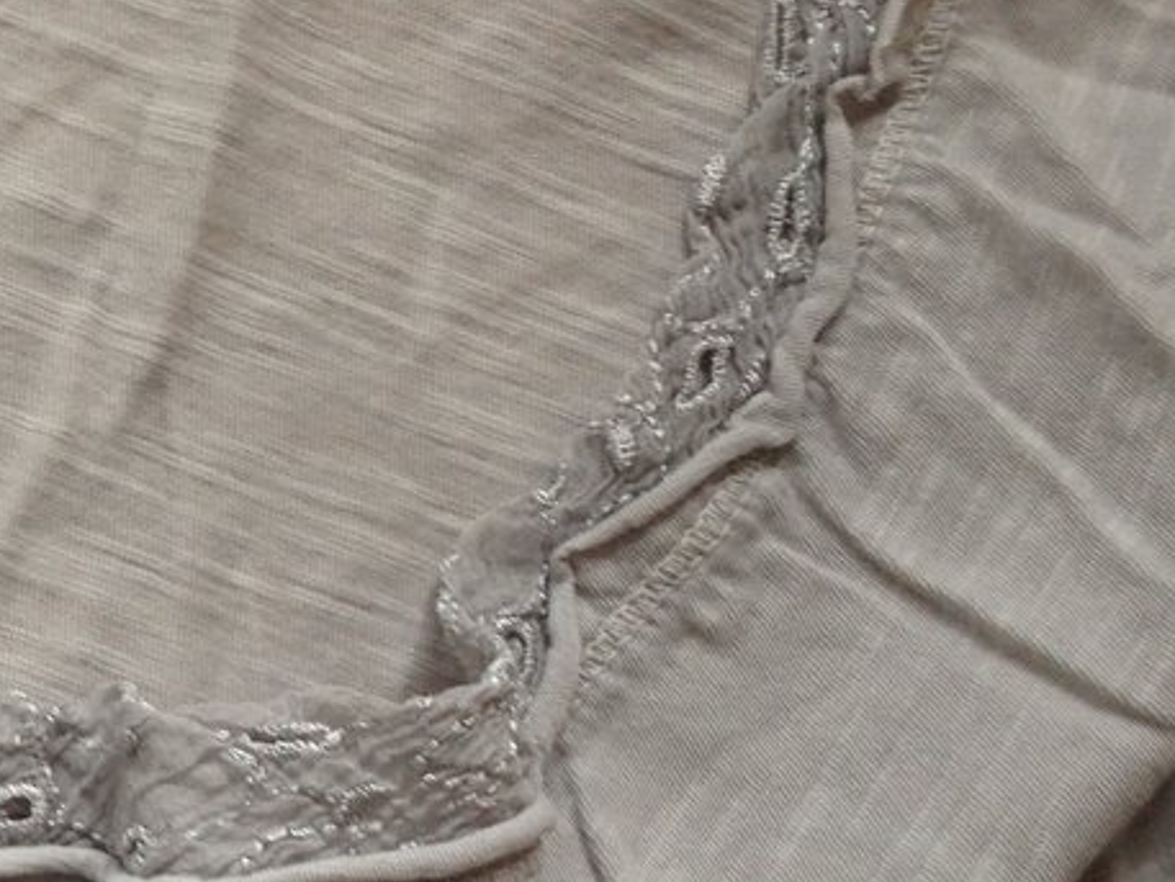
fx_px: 3463
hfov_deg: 18.5
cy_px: 609
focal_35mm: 102
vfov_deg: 14.5
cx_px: -135
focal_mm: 4.28
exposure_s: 1/30
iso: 50
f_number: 2.4
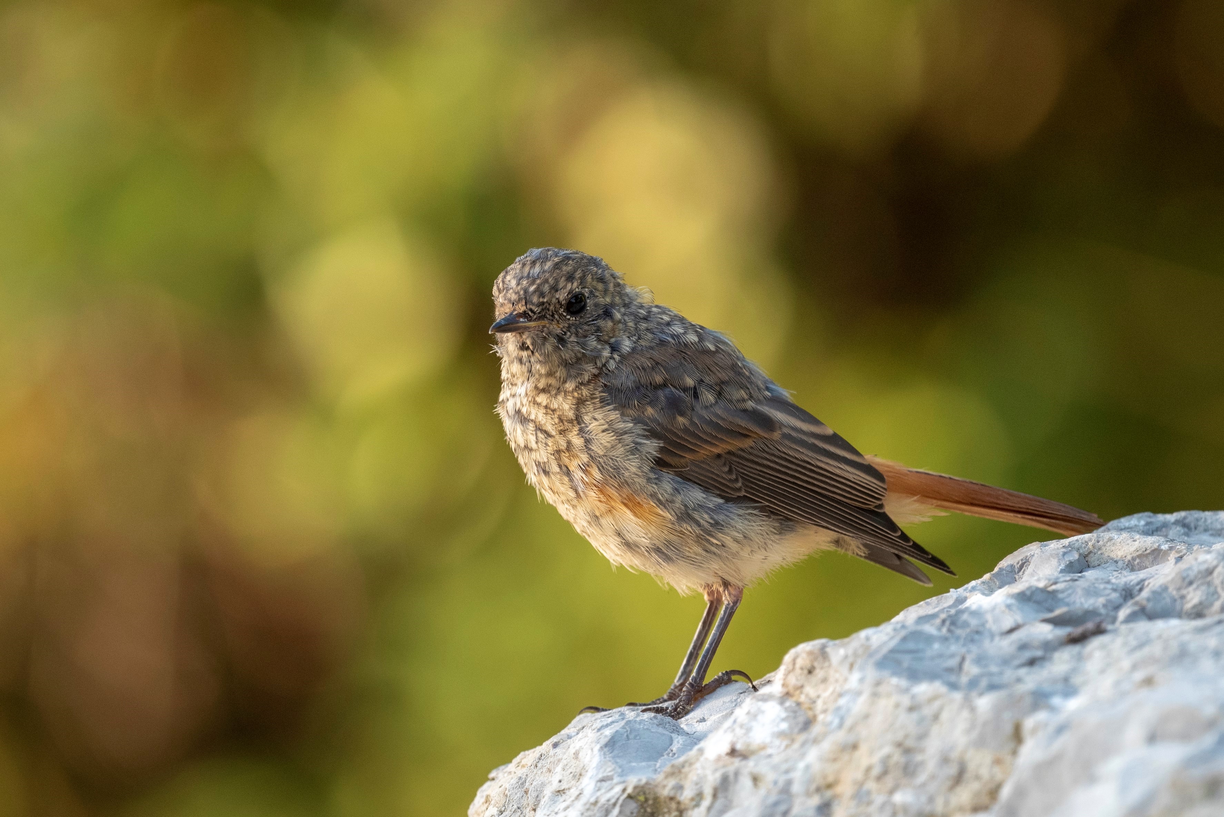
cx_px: 612
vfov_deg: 2.8
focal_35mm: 500
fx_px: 17005
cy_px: 408
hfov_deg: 4.1
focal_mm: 500
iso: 500
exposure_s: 1/400
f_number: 5.6
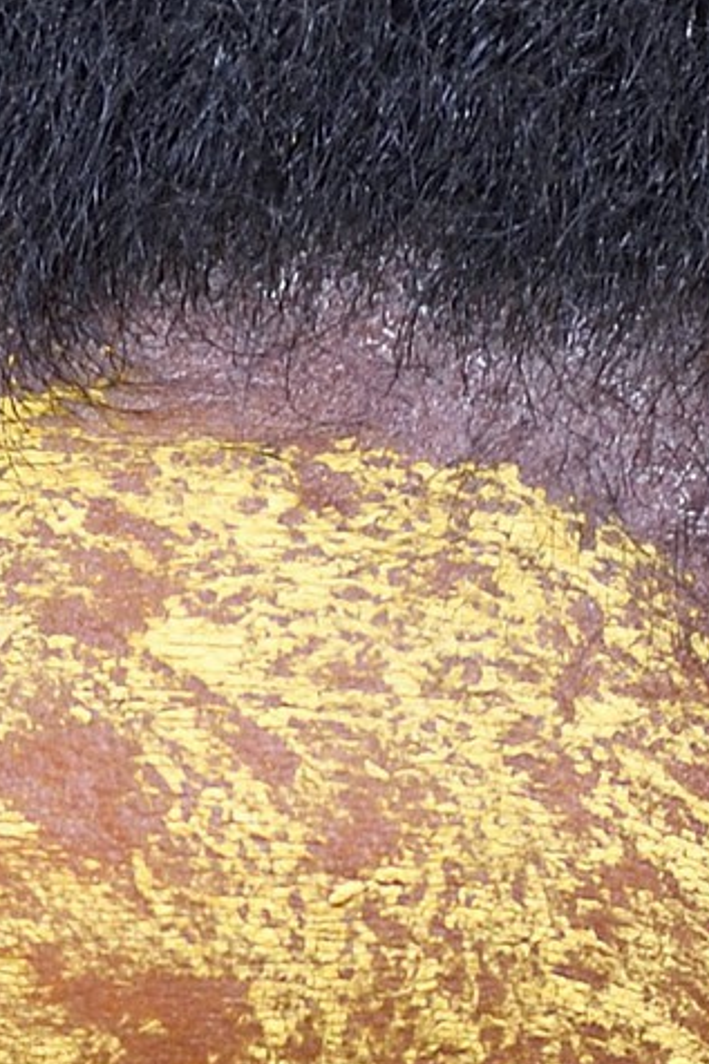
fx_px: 10435
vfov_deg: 5.7
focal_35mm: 353
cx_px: 385
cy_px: 2164
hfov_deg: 3.9
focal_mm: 70
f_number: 6.3
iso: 800
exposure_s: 1/160
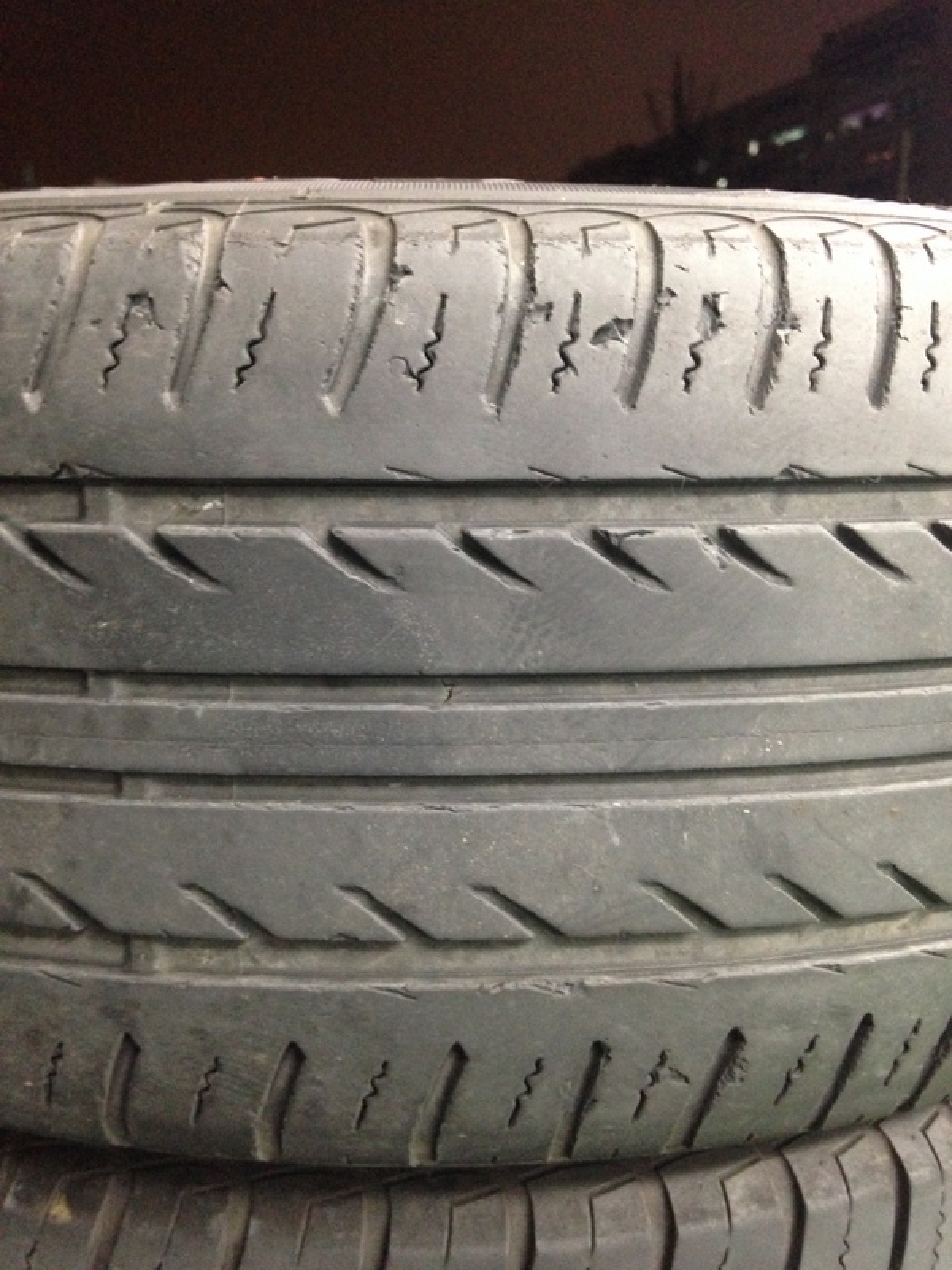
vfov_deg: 55.4
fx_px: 1210
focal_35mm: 33
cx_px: 476
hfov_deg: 42.9
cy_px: 635
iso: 500
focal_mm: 4.12
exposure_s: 1/15
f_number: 2.4
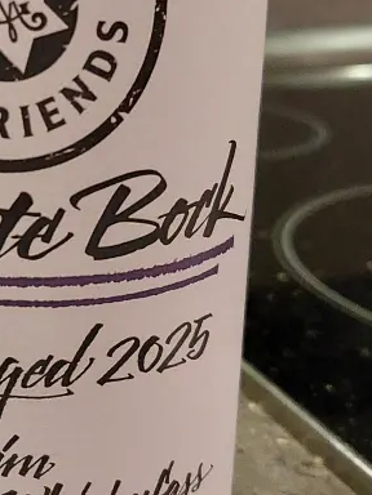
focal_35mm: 64
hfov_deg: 21.6
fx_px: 917
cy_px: 160
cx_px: -49
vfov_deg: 30.0
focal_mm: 5.23
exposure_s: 1/25
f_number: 1.8
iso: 400
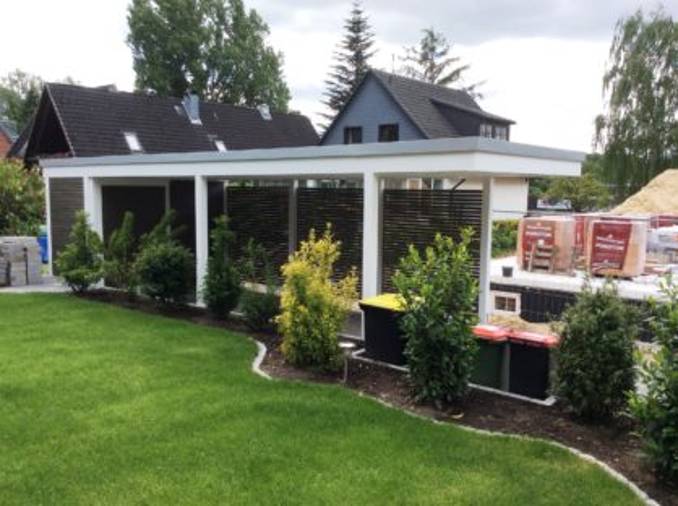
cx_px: 339
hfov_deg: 56.9
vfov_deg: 44.0
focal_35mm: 32
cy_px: 253
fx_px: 626
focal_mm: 3.3
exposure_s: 1/583
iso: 32
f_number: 2.4
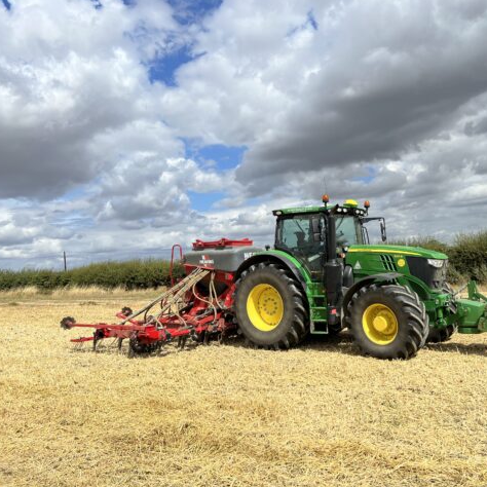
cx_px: 303
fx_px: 493
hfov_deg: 52.0
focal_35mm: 31
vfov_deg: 52.5
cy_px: 242
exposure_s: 1/6579
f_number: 1.5
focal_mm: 5.7
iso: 50
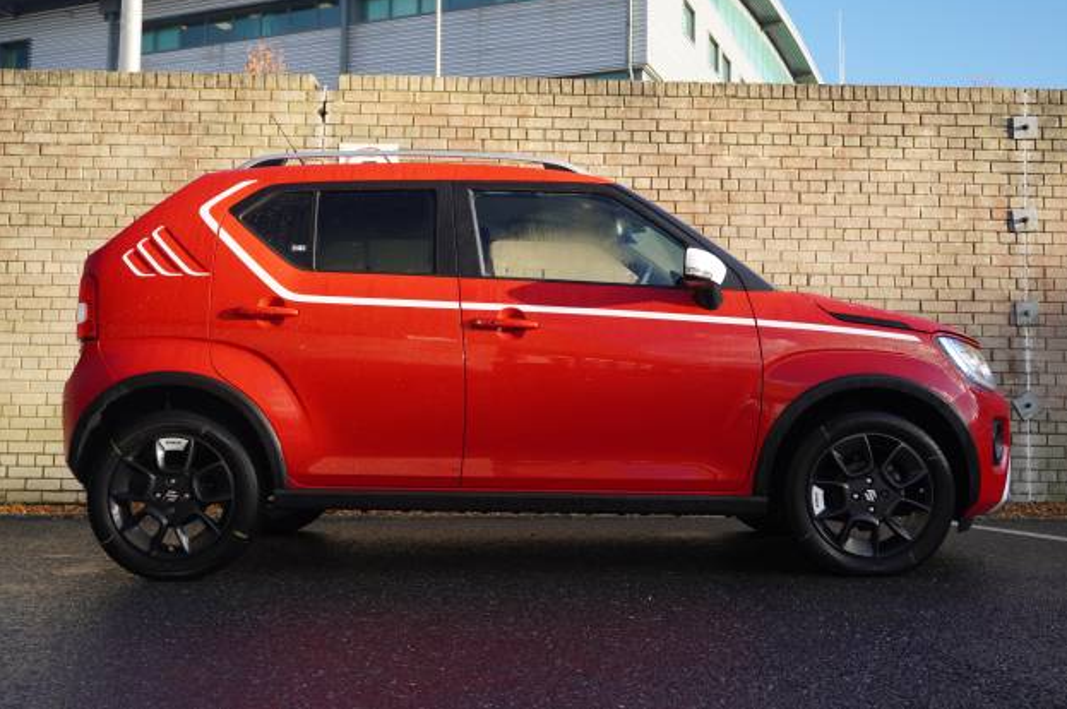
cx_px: 545
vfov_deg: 35.9
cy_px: 346
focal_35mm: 37
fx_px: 1095
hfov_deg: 51.9
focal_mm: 24
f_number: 4.5
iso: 200
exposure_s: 1/160
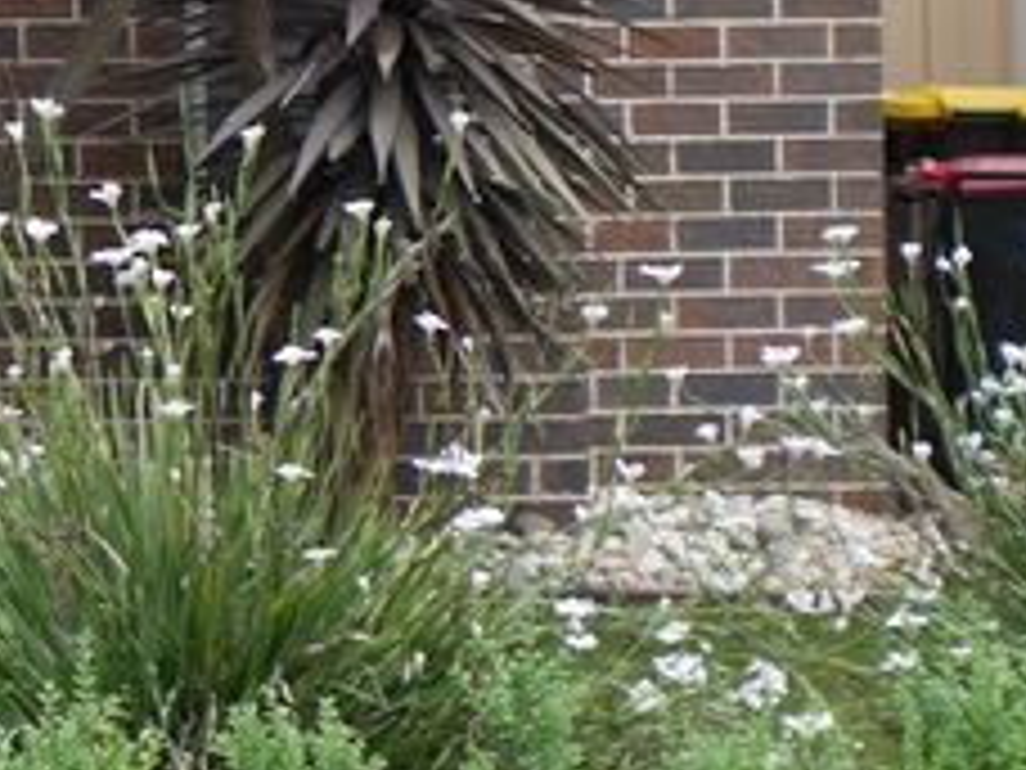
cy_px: -79
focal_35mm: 225
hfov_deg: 8.3
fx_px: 6669
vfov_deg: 6.6
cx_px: -1188
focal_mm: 25
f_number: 2.2
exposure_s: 1/200
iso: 200
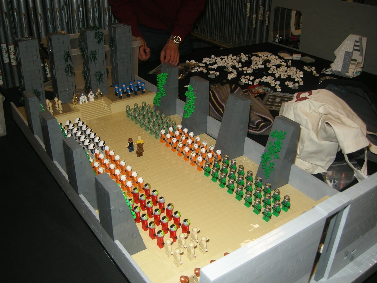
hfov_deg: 51.4
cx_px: 188
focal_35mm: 36
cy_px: 142
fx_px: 392
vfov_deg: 39.7
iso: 64
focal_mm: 7.5
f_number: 2.7
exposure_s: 1/30
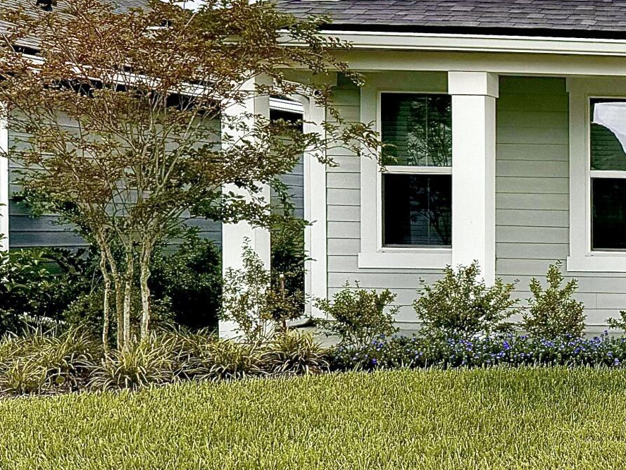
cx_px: 999
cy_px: 280
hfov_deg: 20.0
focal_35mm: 81
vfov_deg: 18.2
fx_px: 1465
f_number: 1.78
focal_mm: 6.76
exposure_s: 1/4608
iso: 80
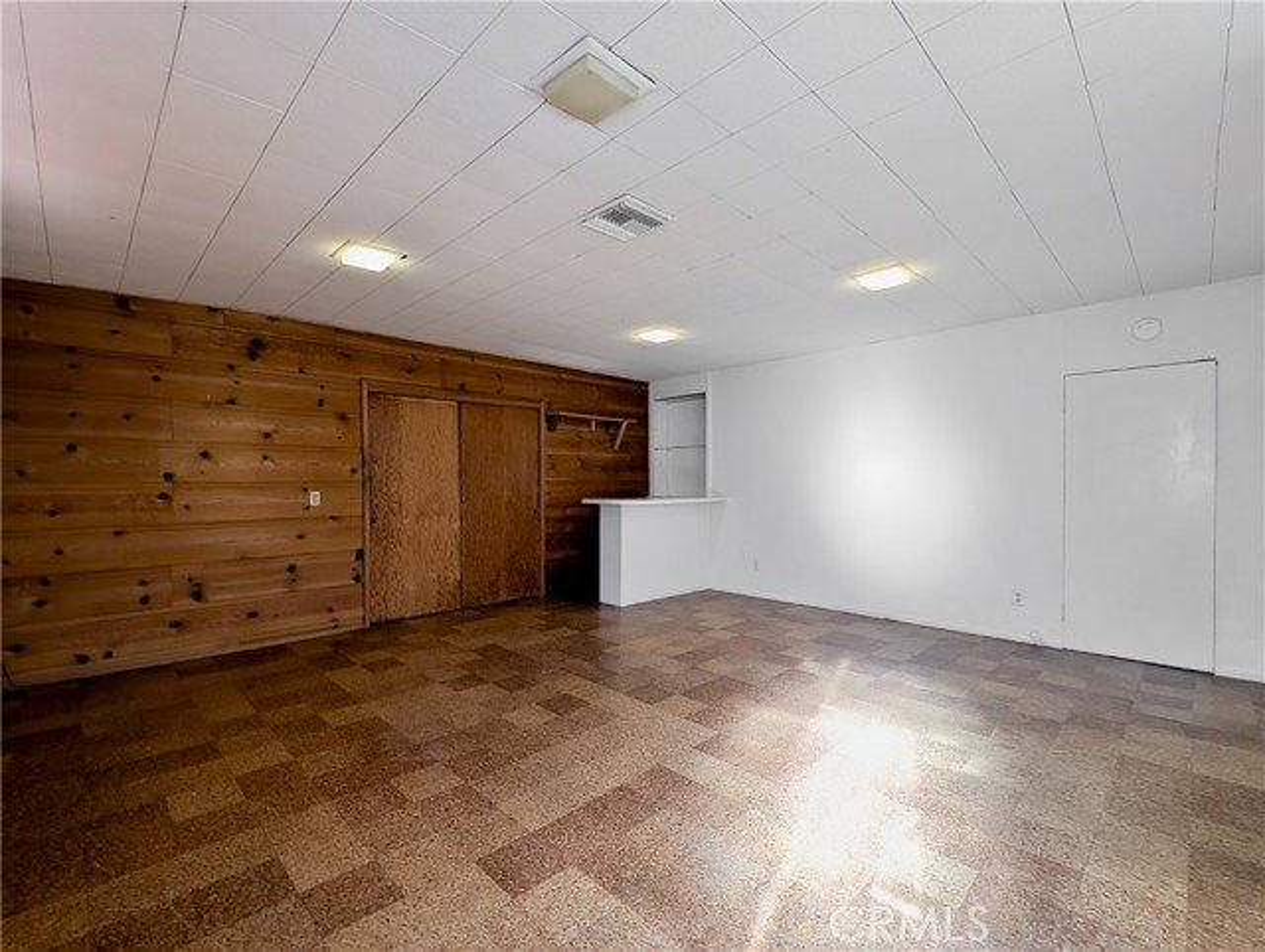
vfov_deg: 94.6
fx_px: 439
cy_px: 476
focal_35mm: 12
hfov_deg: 110.5
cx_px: 632
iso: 52
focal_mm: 2.23
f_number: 1.95
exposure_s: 1/60
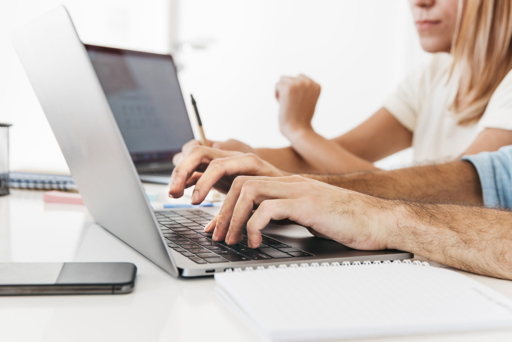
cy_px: 171
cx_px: 256
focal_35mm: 58
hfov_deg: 34.5
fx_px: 825
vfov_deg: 23.4
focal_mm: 58
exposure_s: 1/125
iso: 250
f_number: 5
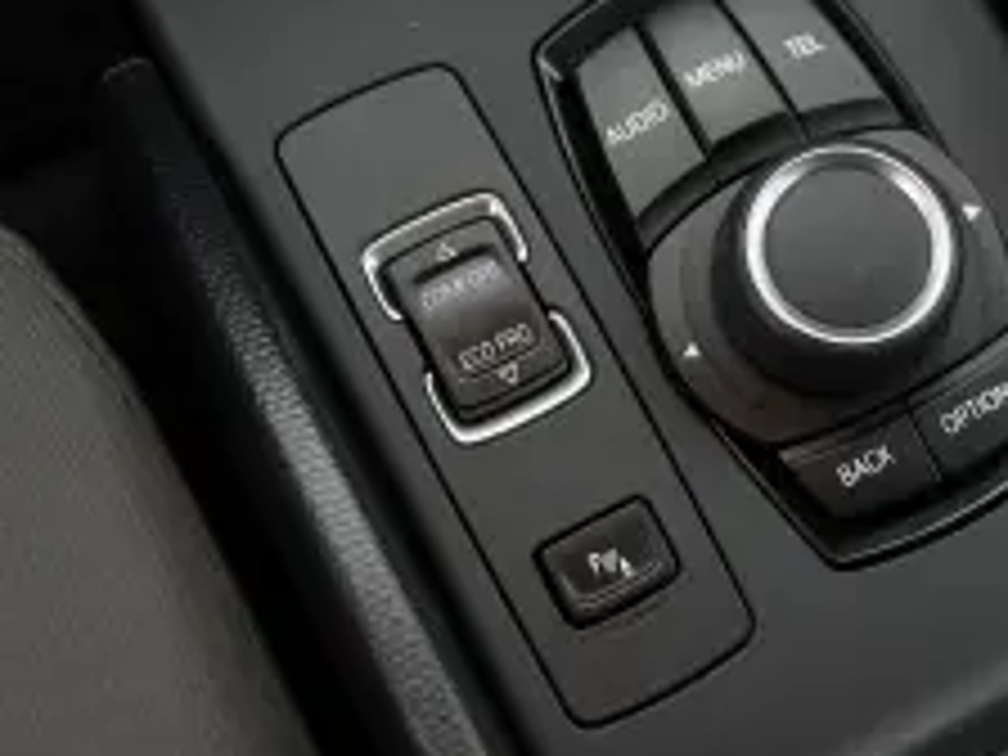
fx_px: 2242
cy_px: 243
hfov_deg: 24.9
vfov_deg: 19.1
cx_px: 801
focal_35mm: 77
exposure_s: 1/100
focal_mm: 6.76
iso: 125
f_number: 1.78
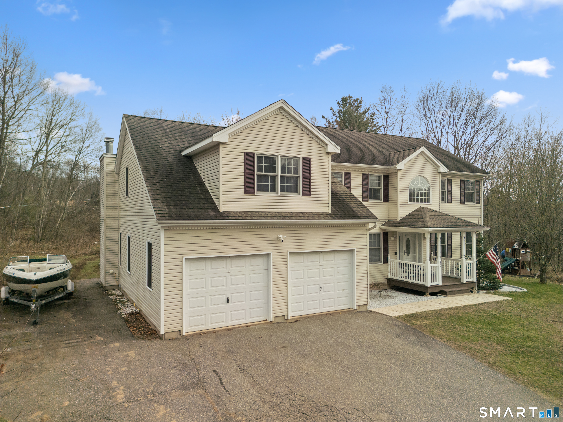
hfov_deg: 71.6
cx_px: 282
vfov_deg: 56.8
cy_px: 211
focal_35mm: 24
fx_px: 390
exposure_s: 1/640
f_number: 1.7
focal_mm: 6.72
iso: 130
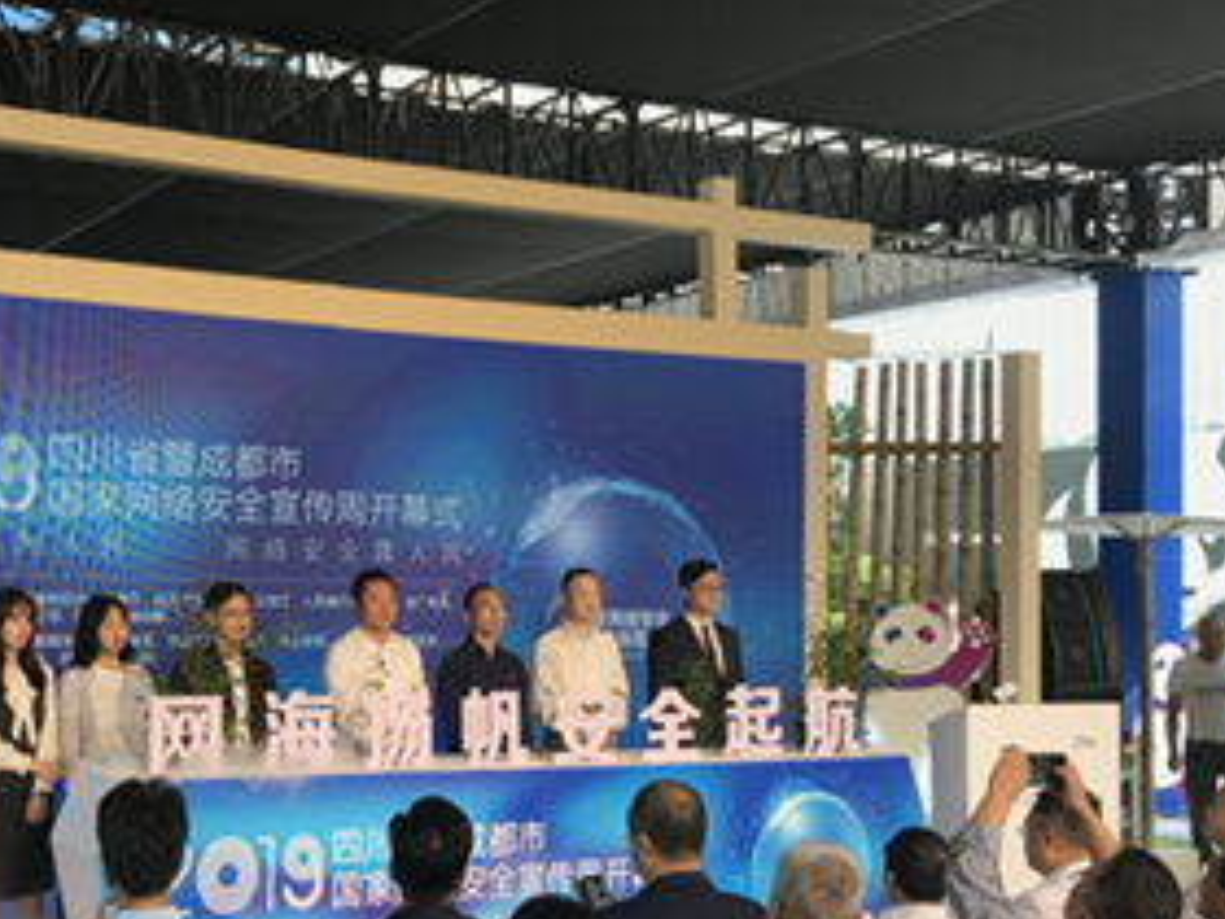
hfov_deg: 37.5
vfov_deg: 28.9
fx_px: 1769
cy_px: 602
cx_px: 354
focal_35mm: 50
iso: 20
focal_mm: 3.99
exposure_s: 1/127
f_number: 1.8
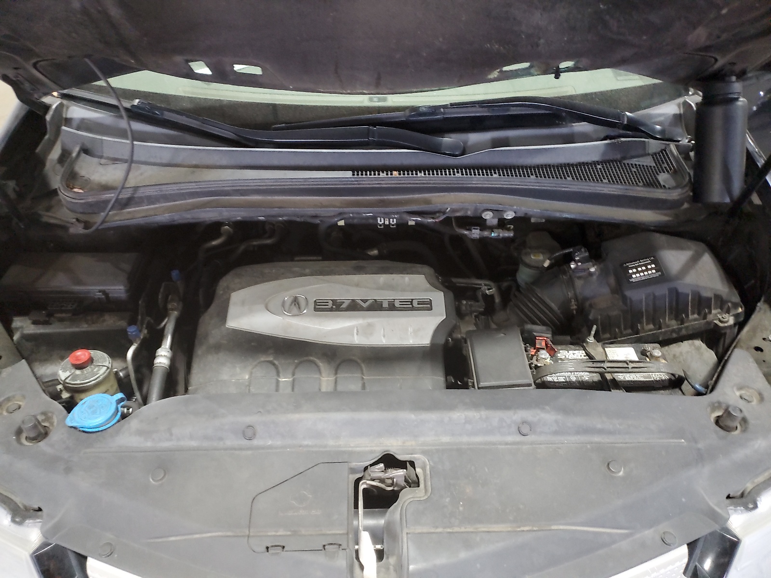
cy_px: 289
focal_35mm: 26
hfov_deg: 67.3
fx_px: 579
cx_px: 386
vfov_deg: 53.1
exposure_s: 1/30
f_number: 1.5
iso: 474
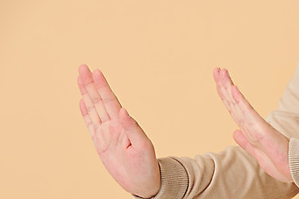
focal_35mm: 352
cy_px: 163
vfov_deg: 3.9
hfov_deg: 5.9
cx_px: 233
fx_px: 2922
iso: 100
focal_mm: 200
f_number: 8
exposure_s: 1/125
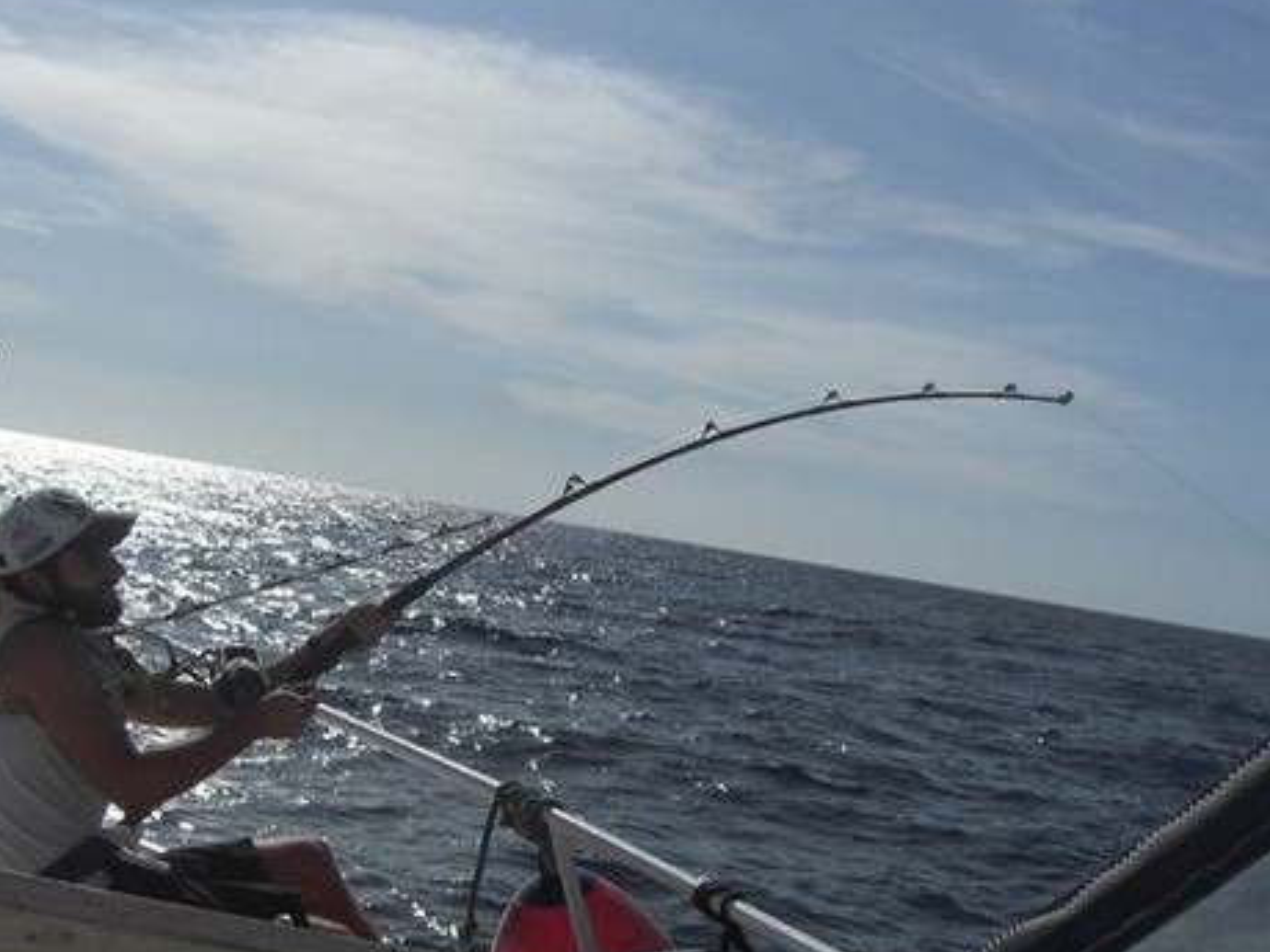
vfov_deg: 28.0
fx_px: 1908
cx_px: 552
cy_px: 571
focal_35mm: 52
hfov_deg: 36.8
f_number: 8
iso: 80
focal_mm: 7.9
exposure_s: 1/1000
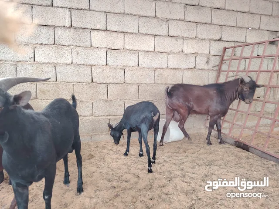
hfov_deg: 71.6
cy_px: 104
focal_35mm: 24
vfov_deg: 56.8
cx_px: 140
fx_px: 193
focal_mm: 5.25
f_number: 1.75
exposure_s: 1/100
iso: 300
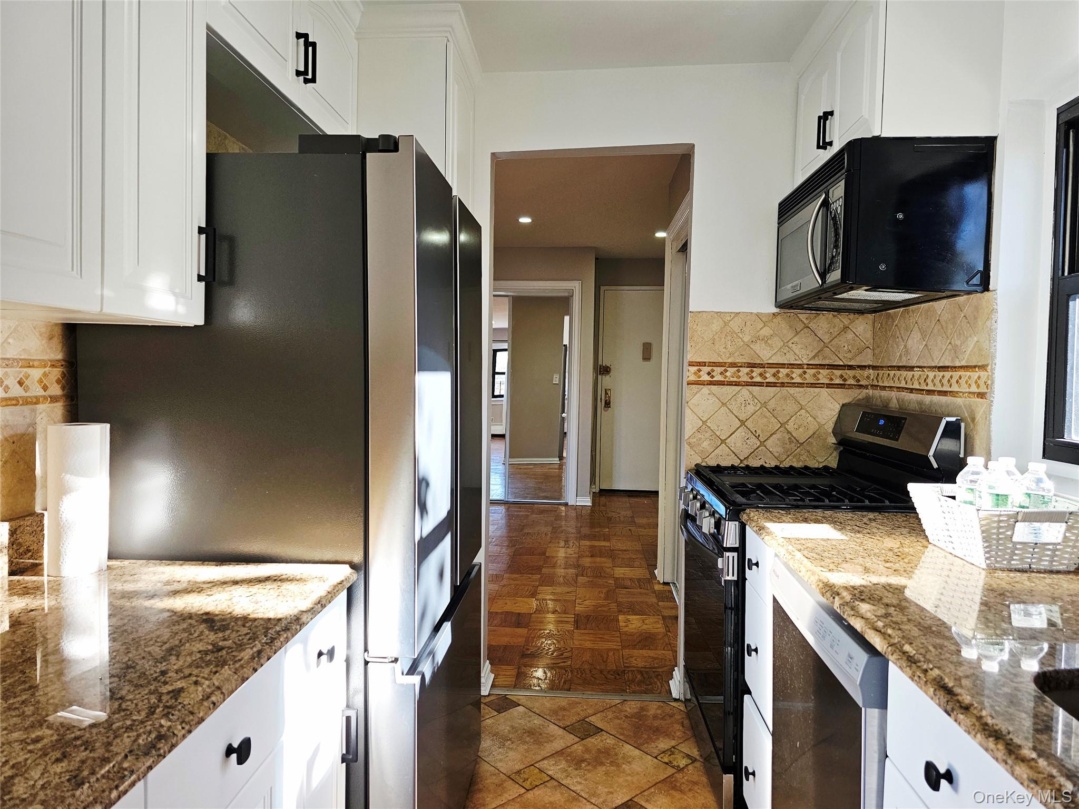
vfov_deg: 58.9
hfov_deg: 73.9
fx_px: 717
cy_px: 404
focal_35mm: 23
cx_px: 540
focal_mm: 6.3
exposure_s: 1/208
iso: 160
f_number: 1.7
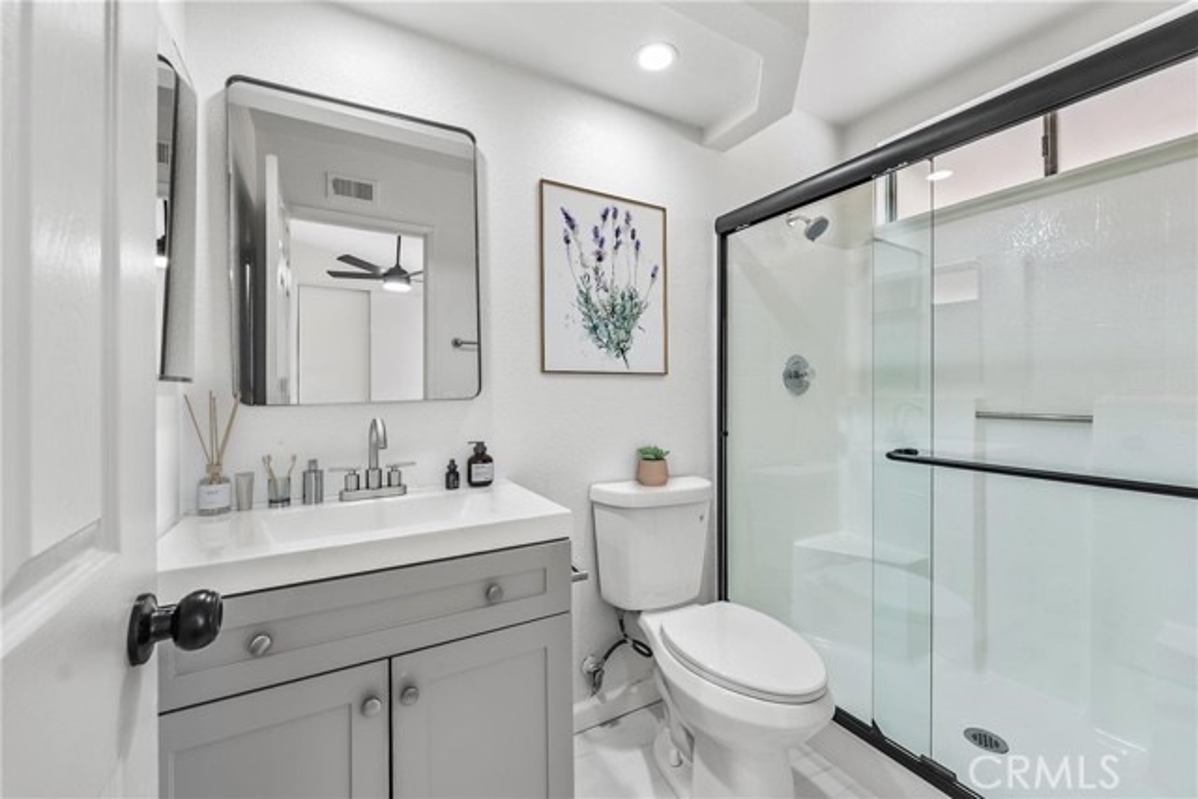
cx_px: 599
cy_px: 400
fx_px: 466
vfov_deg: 81.2
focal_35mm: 14
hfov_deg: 104.2
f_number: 7.1
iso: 320
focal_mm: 14
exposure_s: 1/4
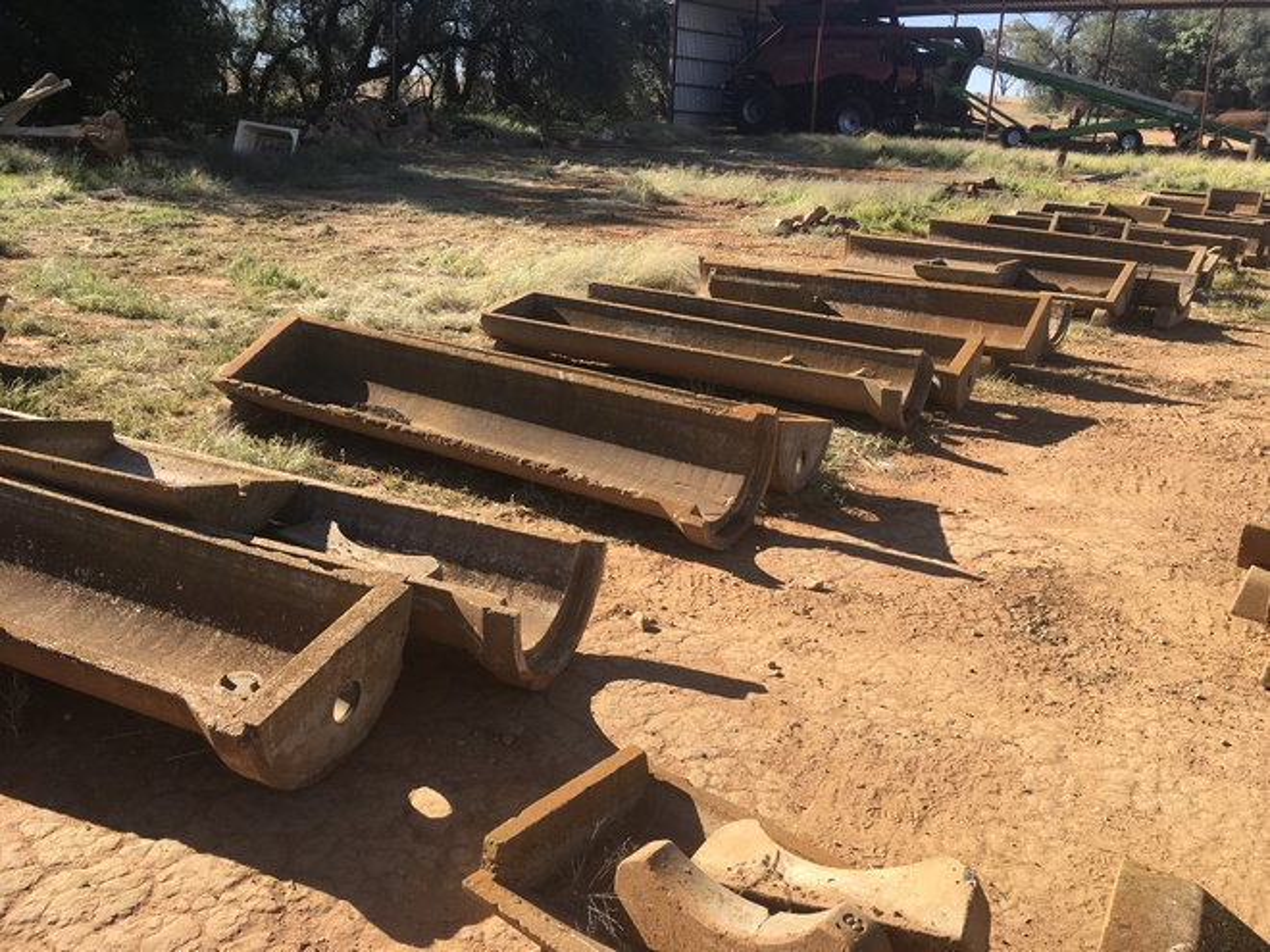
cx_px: 635
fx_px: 1064
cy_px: 476
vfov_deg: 48.2
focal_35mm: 29
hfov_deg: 61.7
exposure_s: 1/769
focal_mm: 4.15
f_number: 2.2
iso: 25
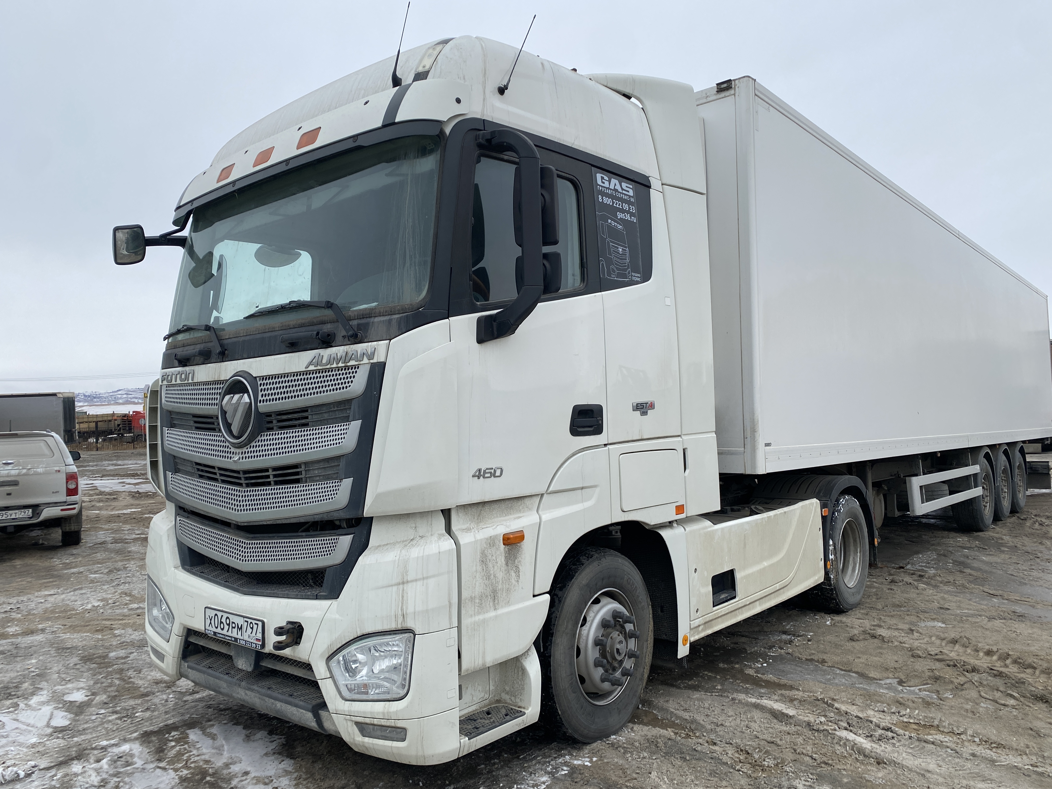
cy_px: 394
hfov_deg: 67.3
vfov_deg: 53.1
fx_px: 790
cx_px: 526
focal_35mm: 26
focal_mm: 4.25
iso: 32
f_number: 1.8
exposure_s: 1/1727
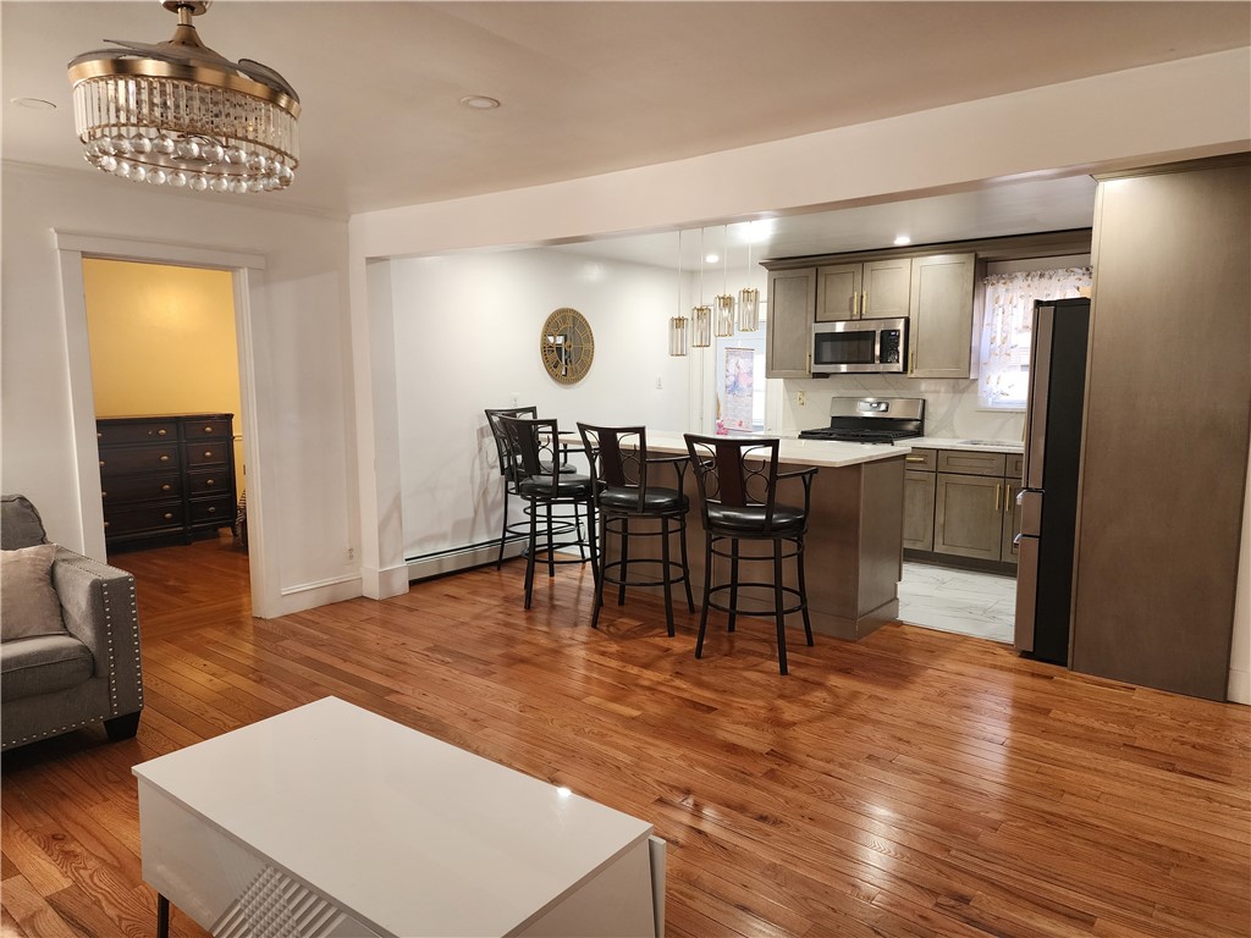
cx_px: 626
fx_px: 831
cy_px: 469
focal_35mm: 23
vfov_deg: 58.9
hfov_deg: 73.9
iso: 320
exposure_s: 1/120
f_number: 1.8
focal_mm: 6.4
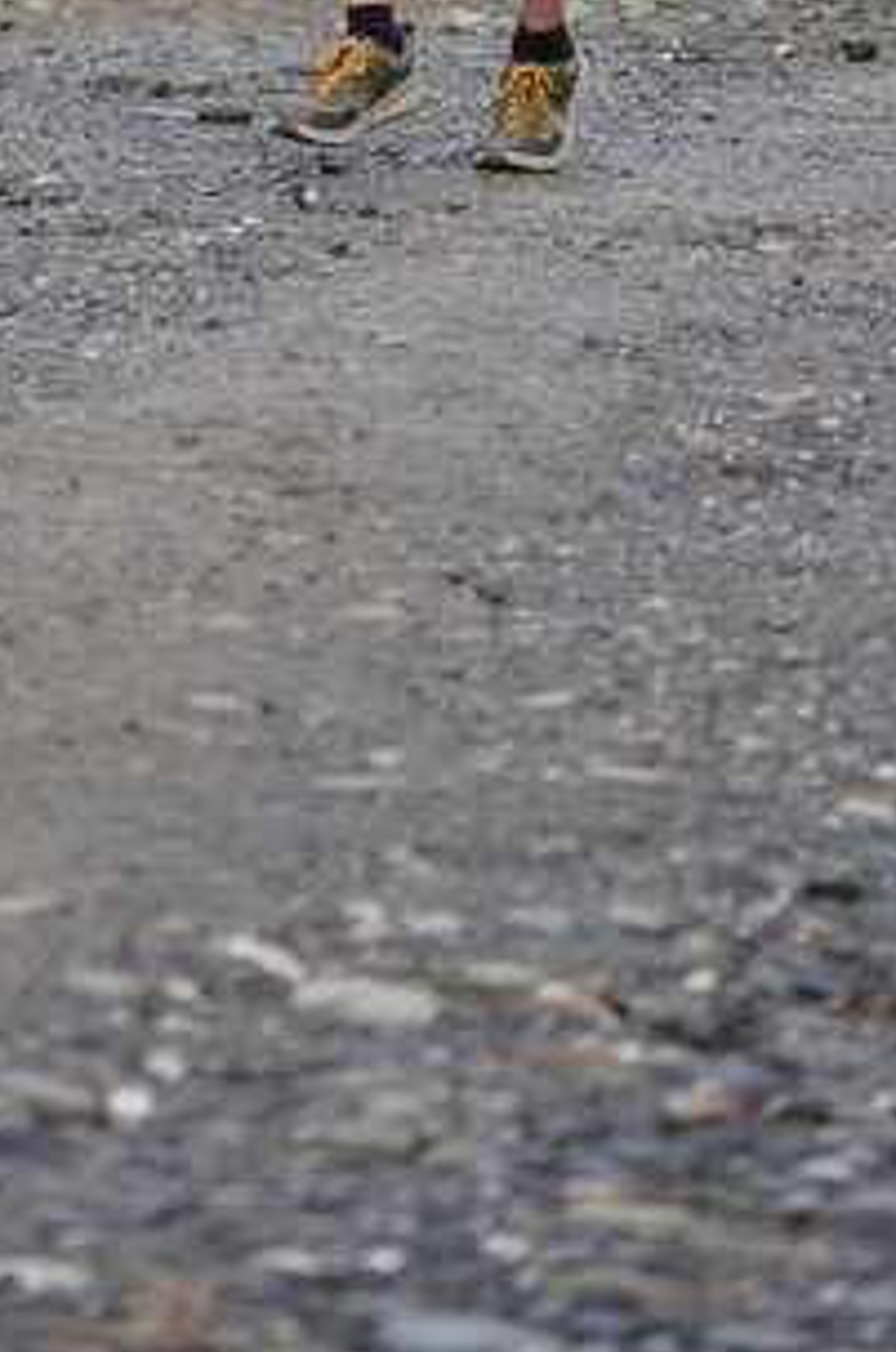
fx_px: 10376
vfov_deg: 7.4
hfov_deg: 4.9
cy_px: -364
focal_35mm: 277
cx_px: 163
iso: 500
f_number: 2.8
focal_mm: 70
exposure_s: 1/500
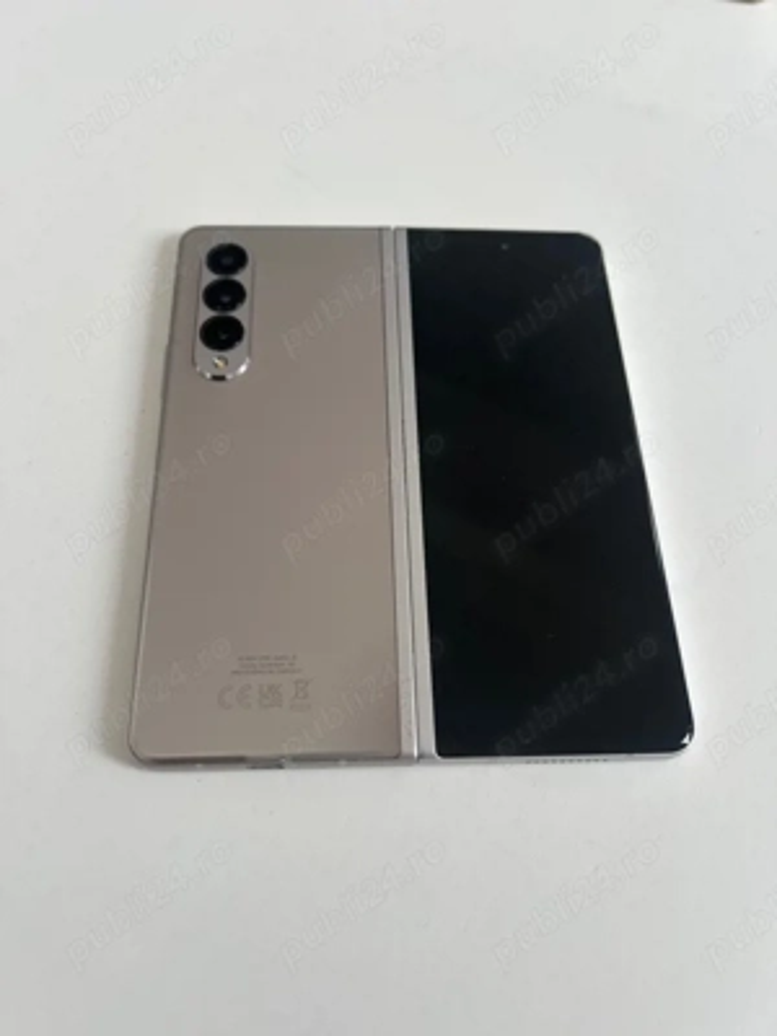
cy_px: 518
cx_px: 388
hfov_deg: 53.1
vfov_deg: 67.3
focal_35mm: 26
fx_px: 778
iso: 40
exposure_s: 1/121
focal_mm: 5.7
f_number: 1.5
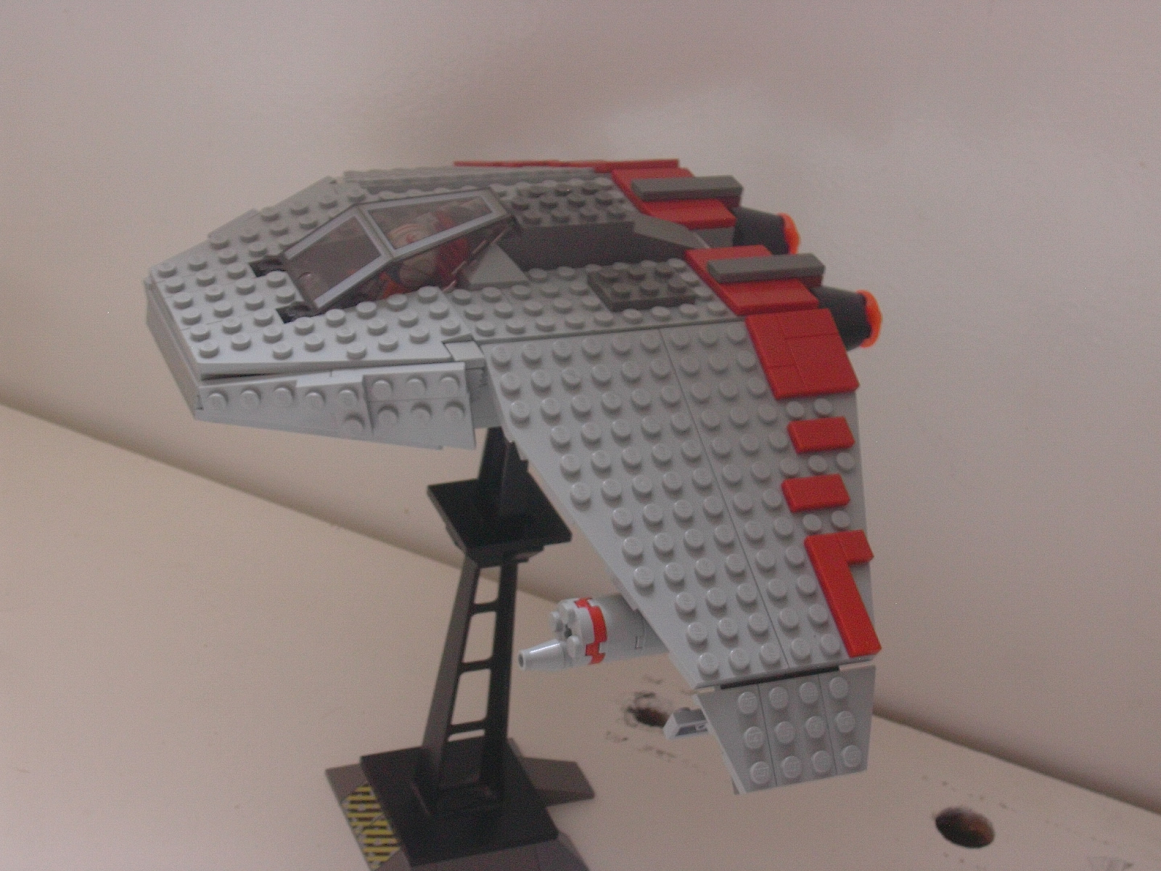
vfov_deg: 21.9
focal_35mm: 67
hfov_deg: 29.0
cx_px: 580
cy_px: 436
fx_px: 2247
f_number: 3.6
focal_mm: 10.2
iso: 70
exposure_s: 1/7.1
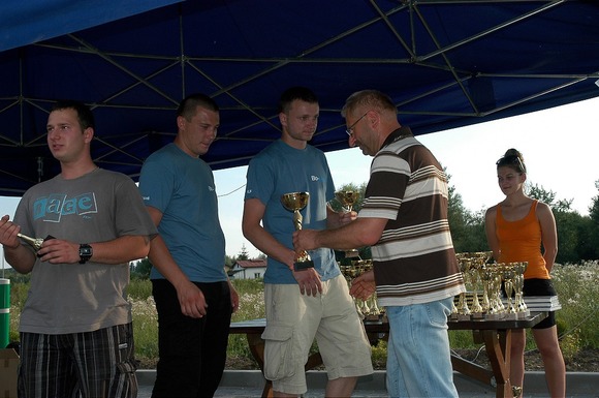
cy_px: 199
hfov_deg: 48.0
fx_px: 673
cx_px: 300
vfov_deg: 32.9
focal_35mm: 40
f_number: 8
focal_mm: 27
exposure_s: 1/180
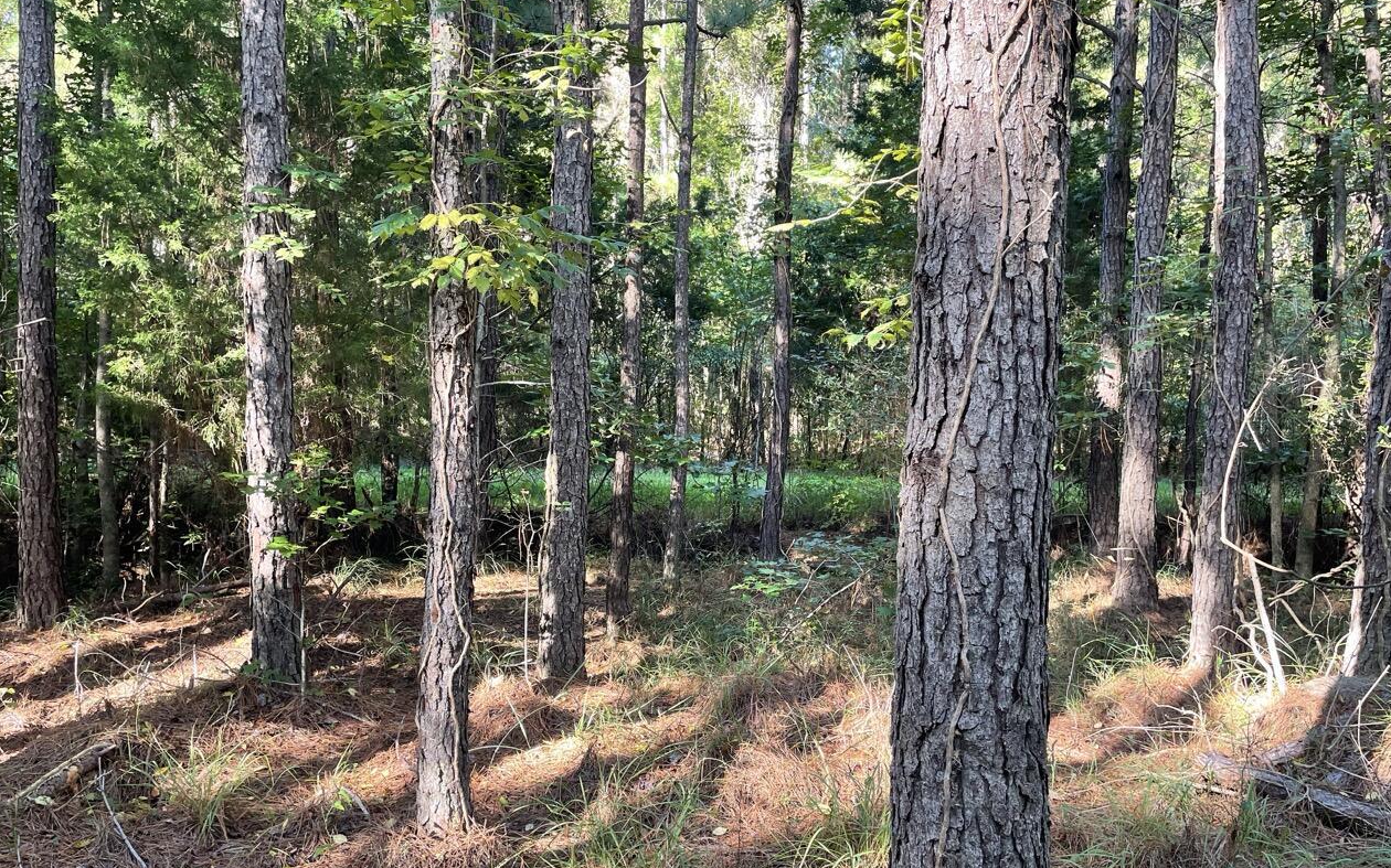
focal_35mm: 28
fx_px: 1061
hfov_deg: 66.5
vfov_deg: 44.5
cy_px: 465
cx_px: 688
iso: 80
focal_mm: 4.2
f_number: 1.6
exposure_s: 1/121
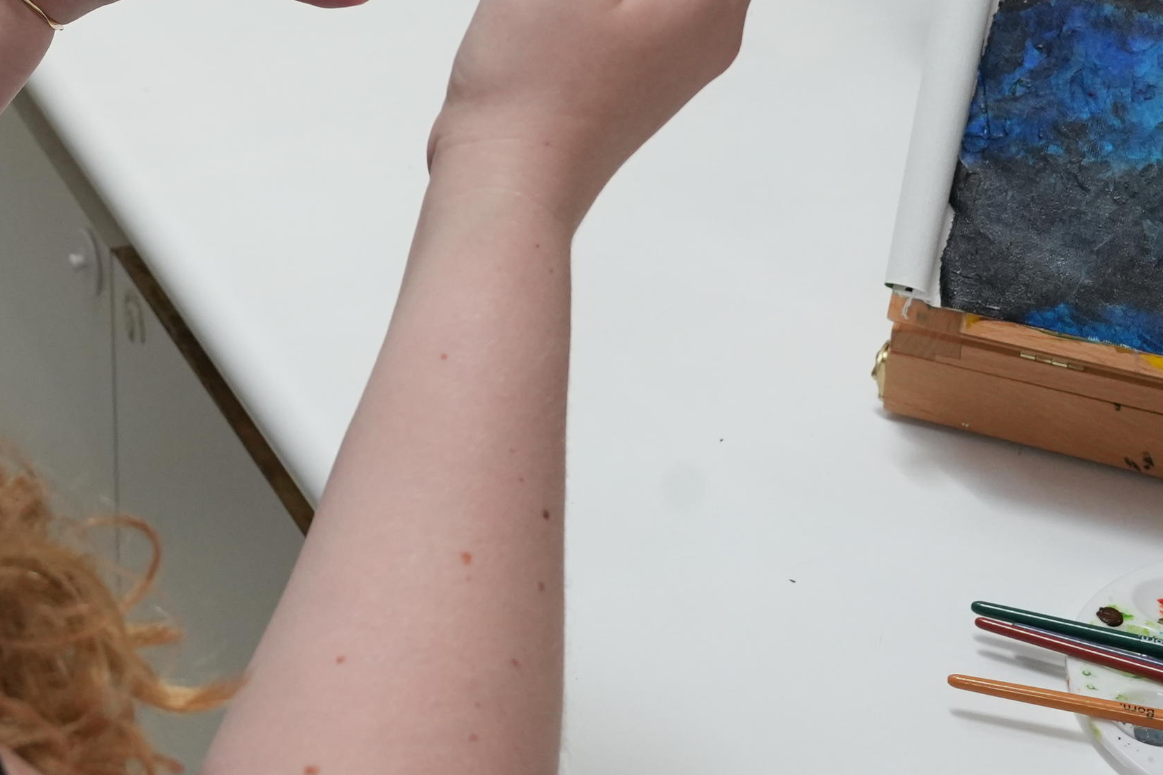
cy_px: -291
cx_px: 17
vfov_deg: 13.2
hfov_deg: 20.0
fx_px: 3198
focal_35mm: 99
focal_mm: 33
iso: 2000
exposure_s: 1/320
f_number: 6.3
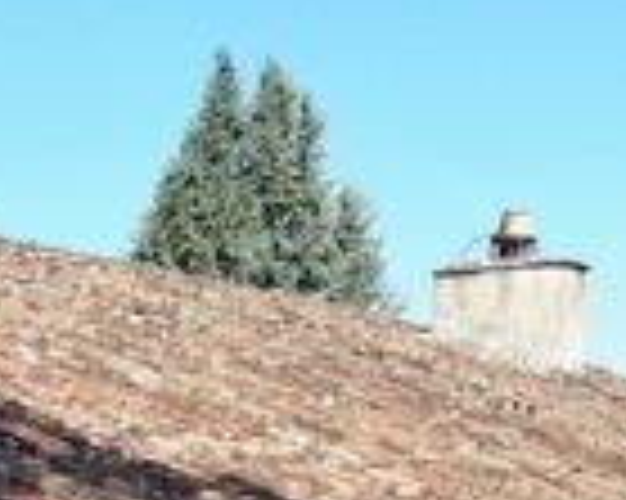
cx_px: 43
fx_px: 2203
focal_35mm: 119
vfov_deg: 11.9
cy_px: 919
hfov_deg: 15.9
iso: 100
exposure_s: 1/552
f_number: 2.8
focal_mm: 4.5
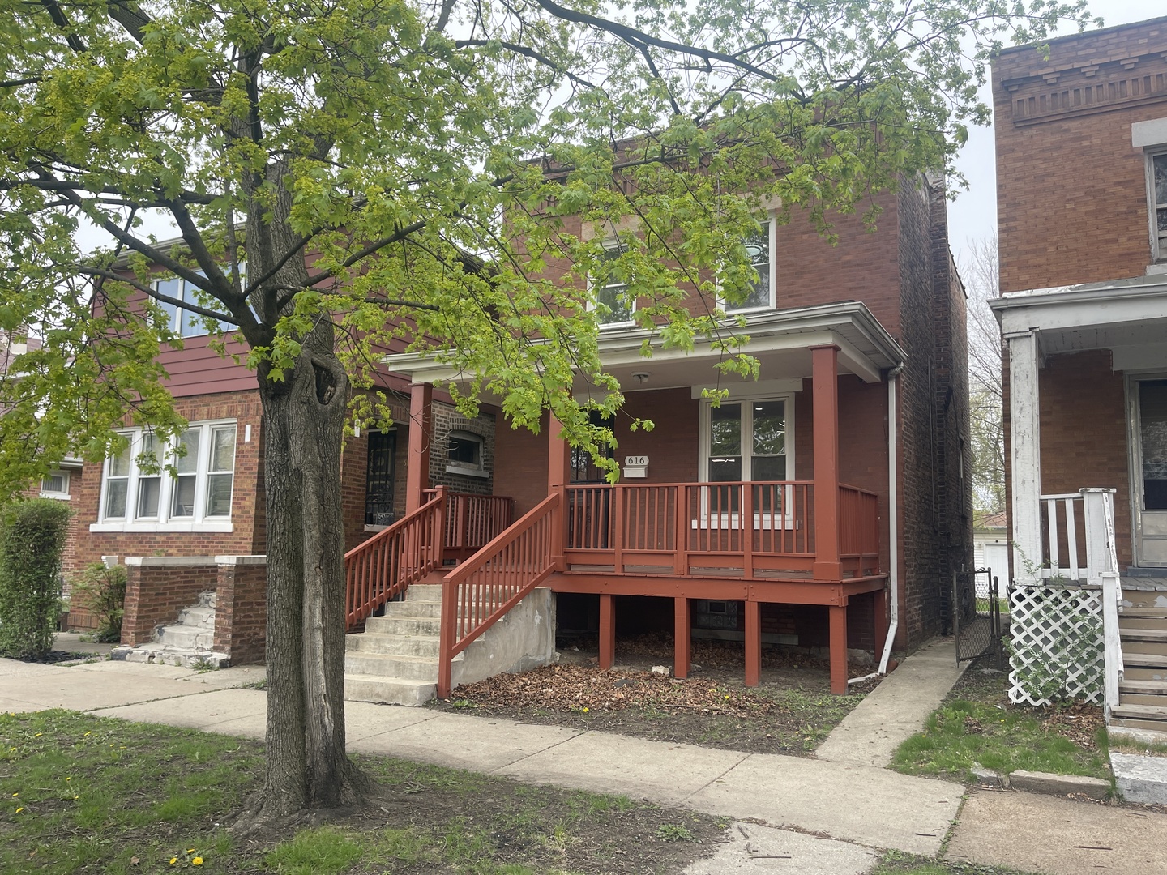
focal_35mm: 25
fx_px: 843
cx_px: 584
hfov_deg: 69.4
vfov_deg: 54.9
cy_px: 438
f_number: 1.6
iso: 32
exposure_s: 1/1175
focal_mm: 5.1
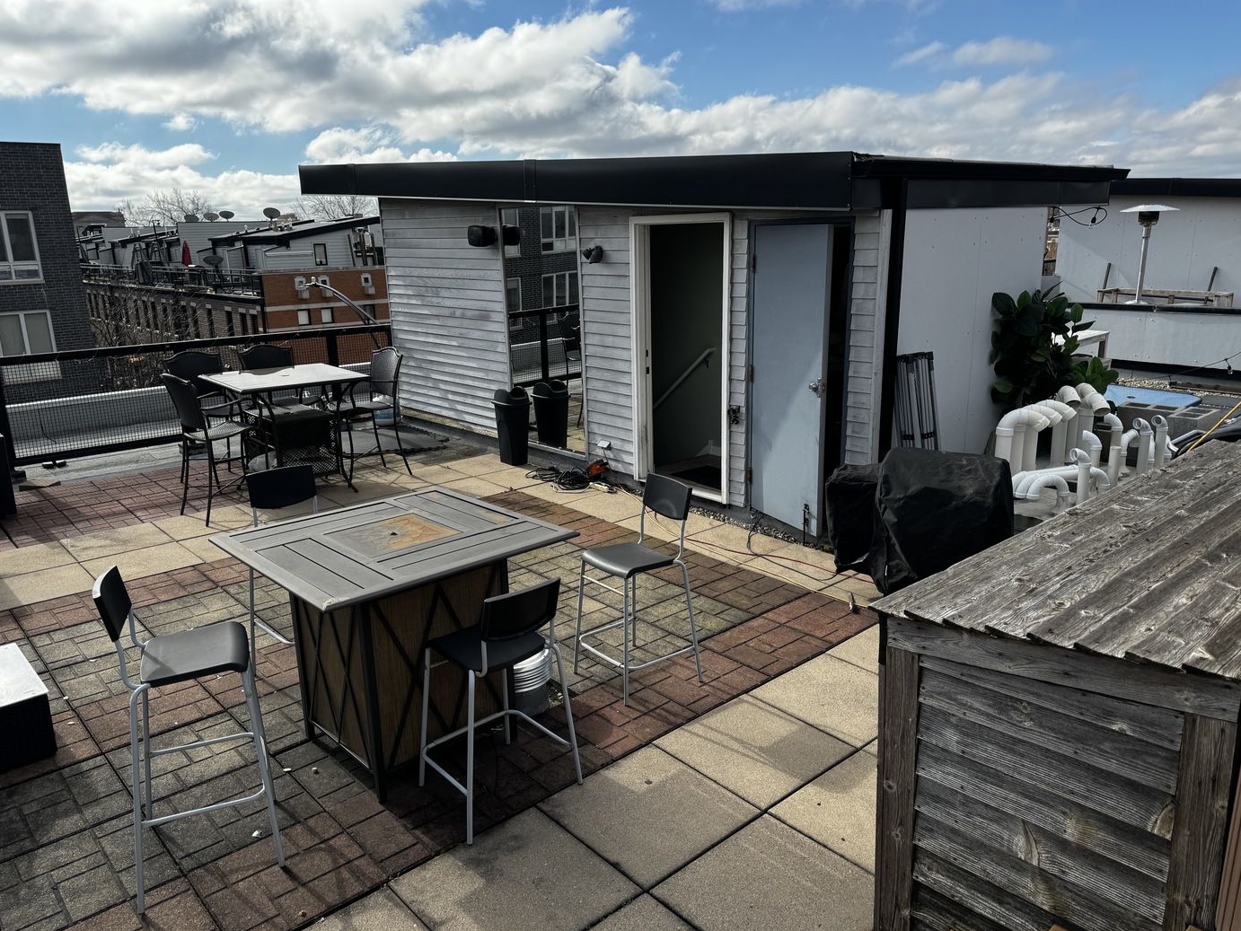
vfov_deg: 54.9
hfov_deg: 69.4
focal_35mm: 25
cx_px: 610
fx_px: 896
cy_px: 457
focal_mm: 6.86
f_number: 1.78
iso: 80
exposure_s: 1/4608
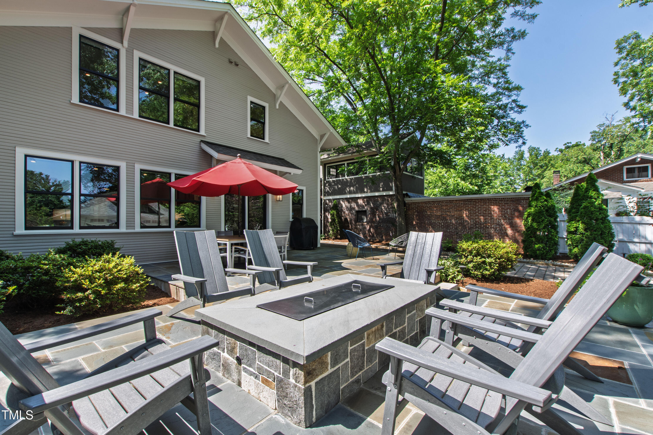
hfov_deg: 100.4
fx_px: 272
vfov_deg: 77.3
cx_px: 326
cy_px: 218
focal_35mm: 15
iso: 100
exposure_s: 1/60
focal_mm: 10
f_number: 9
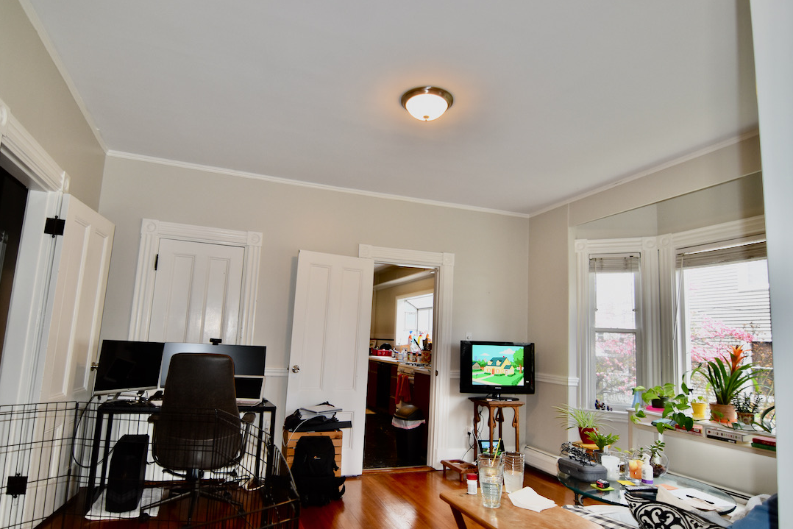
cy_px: 276
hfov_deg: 85.1
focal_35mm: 20
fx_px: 432
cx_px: 380
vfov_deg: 63.0
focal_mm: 11
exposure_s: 1/100
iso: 400
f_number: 2.8
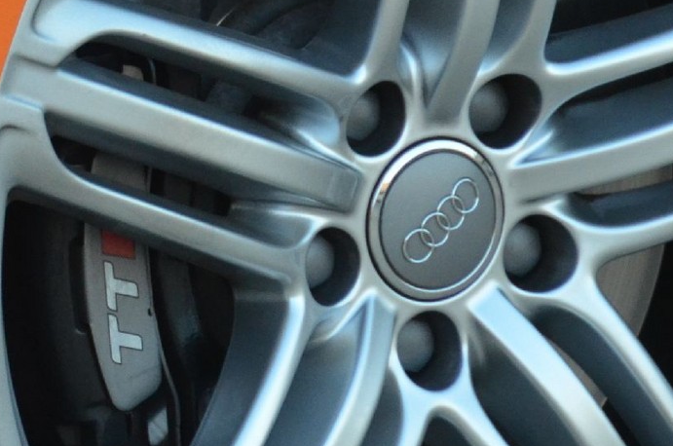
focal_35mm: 705
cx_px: -528
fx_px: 13155
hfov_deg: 2.9
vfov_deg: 1.9
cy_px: -108
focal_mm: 130
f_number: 5.6
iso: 1600
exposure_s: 1/320
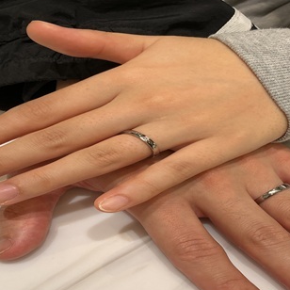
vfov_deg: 33.8
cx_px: 162
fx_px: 474
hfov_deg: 34.0
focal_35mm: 50
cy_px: 182
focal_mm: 3
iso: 20
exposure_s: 1/197
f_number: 1.8
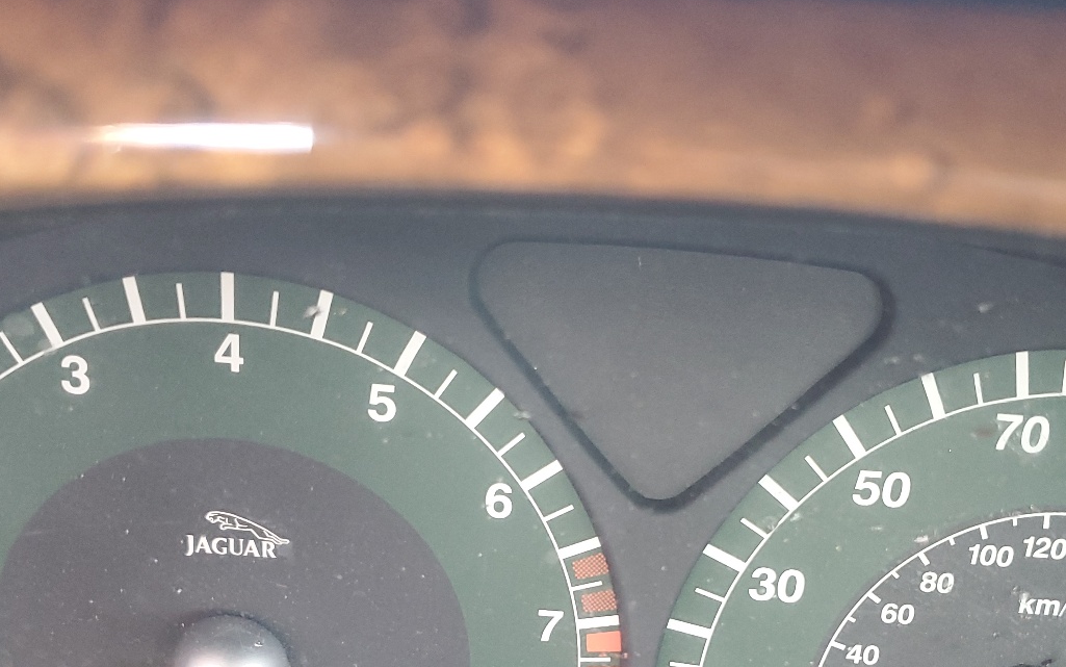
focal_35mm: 43
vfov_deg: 28.6
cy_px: 609
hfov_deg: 46.0
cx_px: 624
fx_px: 1249
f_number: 1.5
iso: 188
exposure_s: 1/50
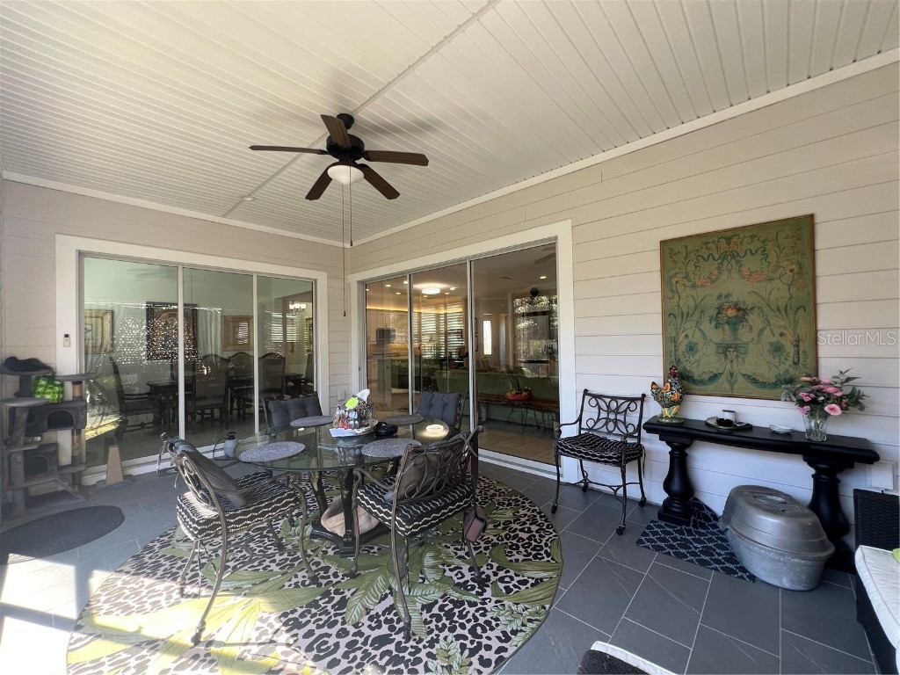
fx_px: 338
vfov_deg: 89.9
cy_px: 338
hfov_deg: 106.2
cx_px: 450
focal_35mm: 13
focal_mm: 1.57
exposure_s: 1/99
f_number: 1.8
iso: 80
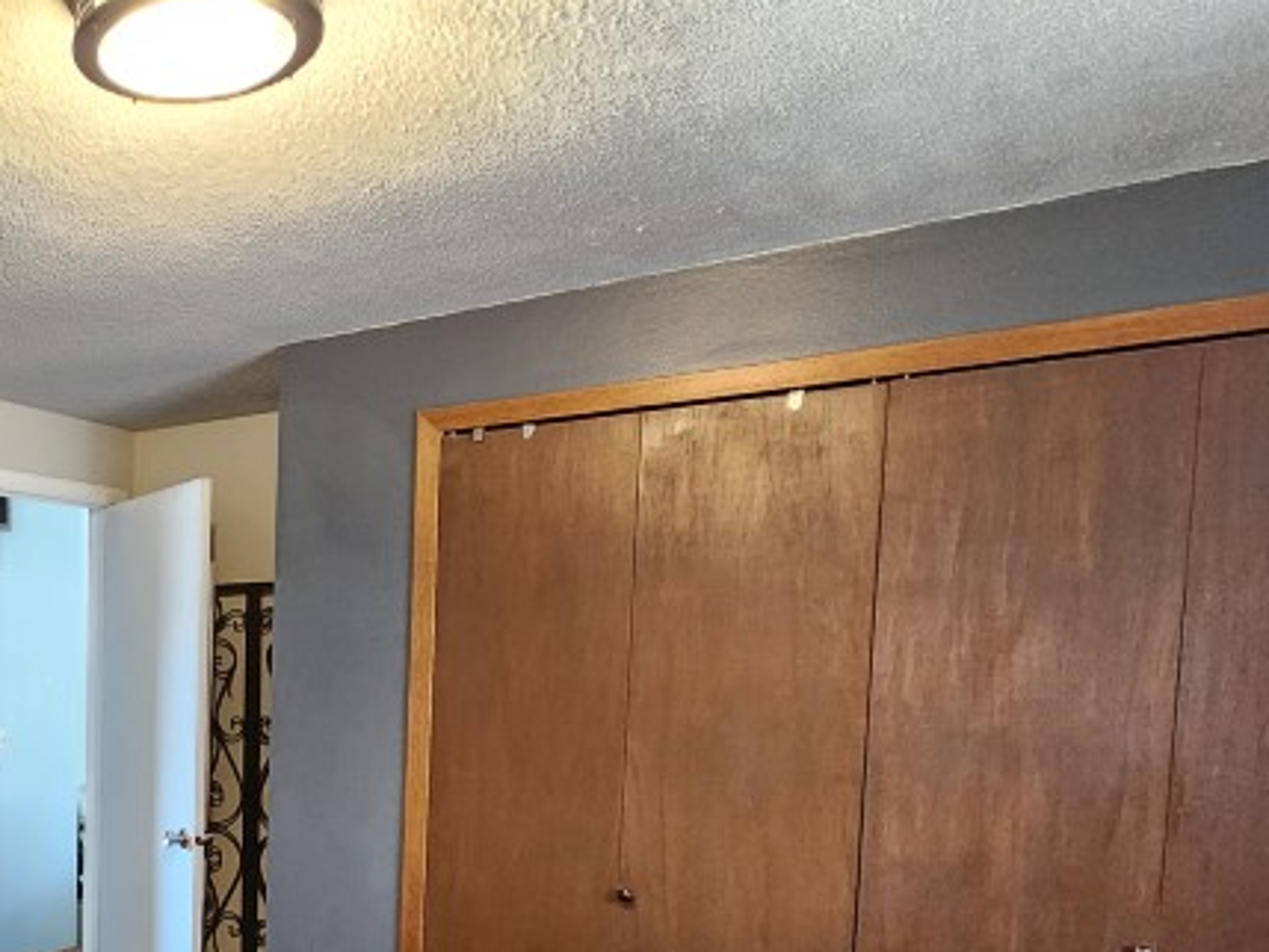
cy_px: 772
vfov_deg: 43.2
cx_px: -9
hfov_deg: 47.9
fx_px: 1137
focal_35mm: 31
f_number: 2.2
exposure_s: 1/24
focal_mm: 2.2
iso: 1000
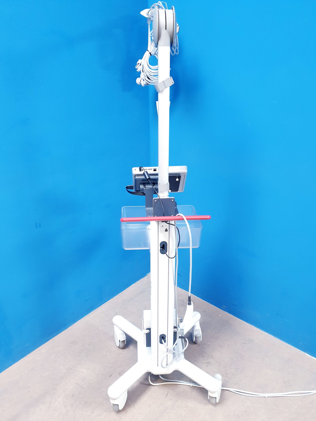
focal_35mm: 26
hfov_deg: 53.1
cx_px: 158
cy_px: 210
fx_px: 316
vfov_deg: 67.3
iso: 320
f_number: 2.4
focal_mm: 4.3
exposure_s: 1/33
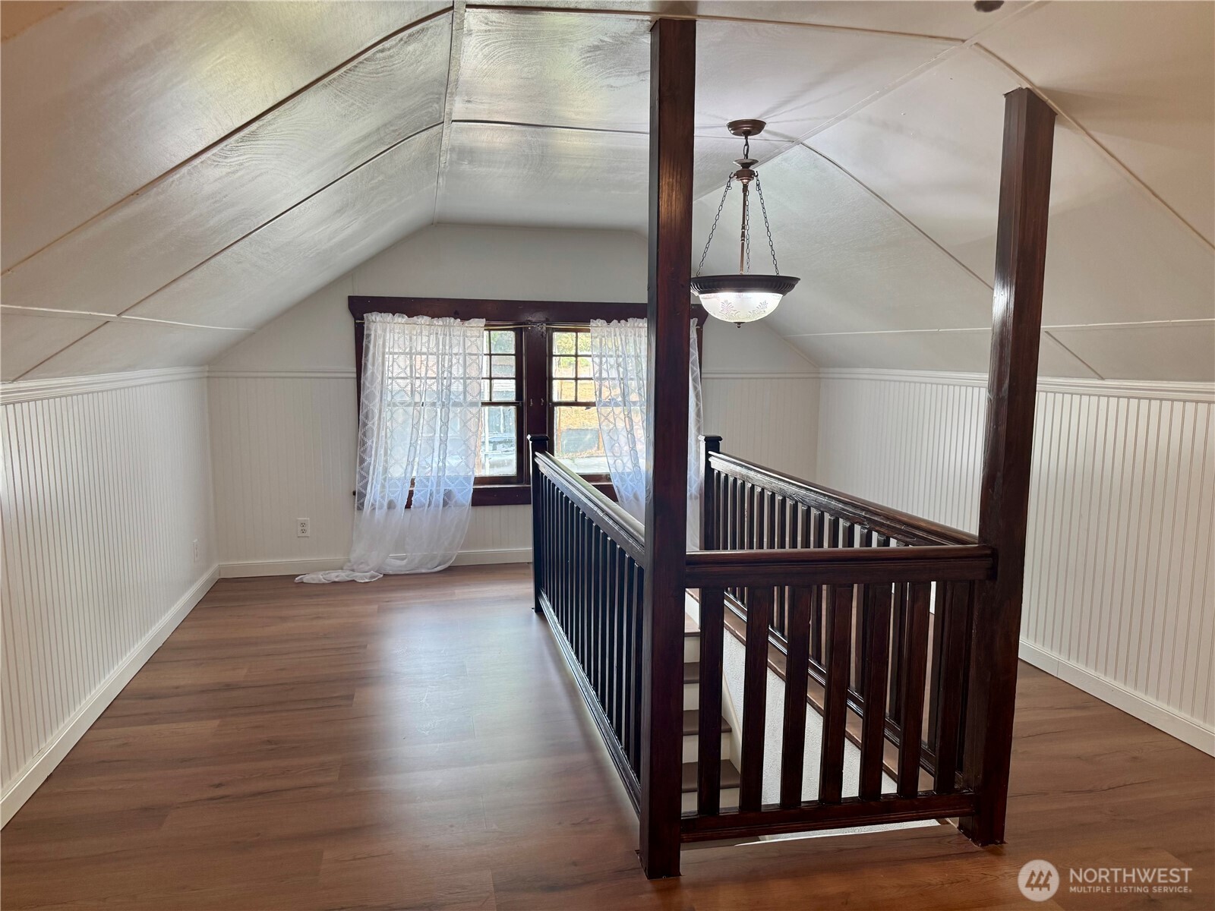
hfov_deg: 71.6
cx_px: 608
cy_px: 456
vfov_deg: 56.8
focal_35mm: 24
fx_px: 842
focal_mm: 6.76
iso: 125
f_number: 1.78
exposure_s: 1/120
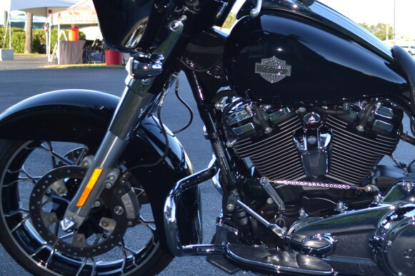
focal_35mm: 62
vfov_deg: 21.9
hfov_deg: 31.0
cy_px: 108
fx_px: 714
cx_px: 371
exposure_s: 1/160
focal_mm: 20
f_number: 4
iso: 100
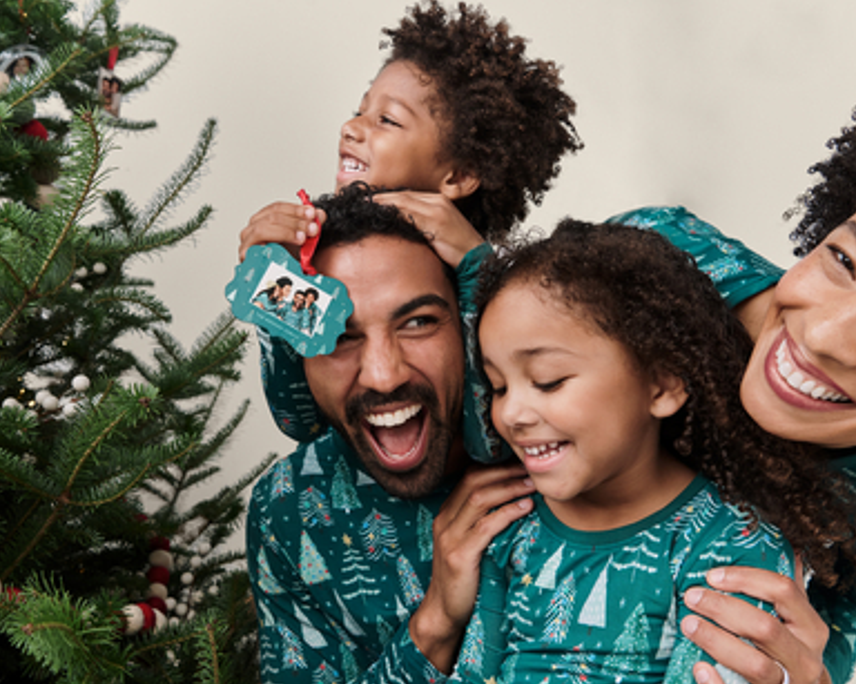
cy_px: 332
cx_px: 408
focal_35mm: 34
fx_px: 861
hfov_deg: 52.8
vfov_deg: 43.3
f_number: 6.3
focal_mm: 29
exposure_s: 1/200
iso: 640
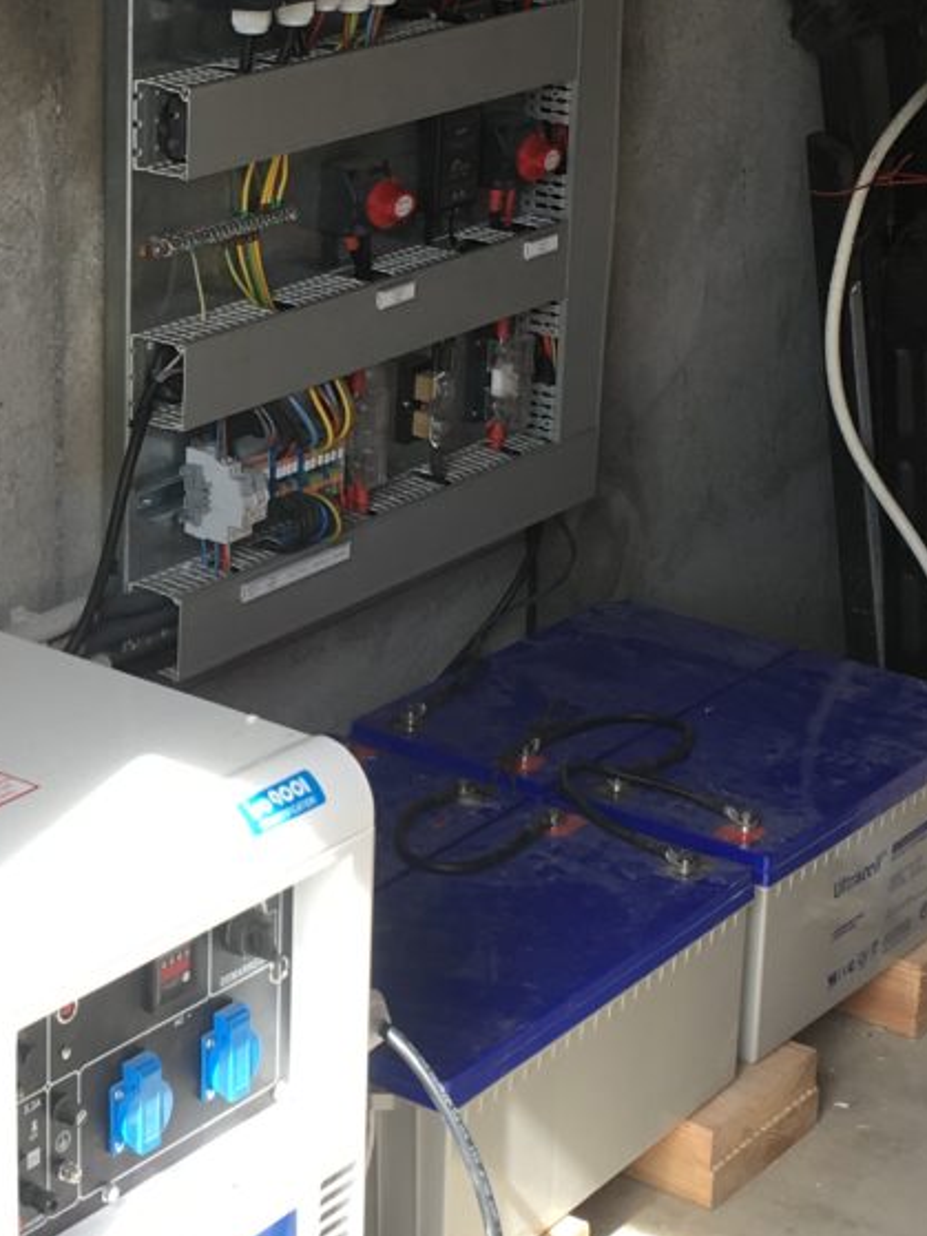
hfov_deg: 17.5
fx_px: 2965
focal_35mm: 83
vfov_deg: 23.5
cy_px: 438
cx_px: 73
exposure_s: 1/162
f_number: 2.2
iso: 25
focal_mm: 4.15
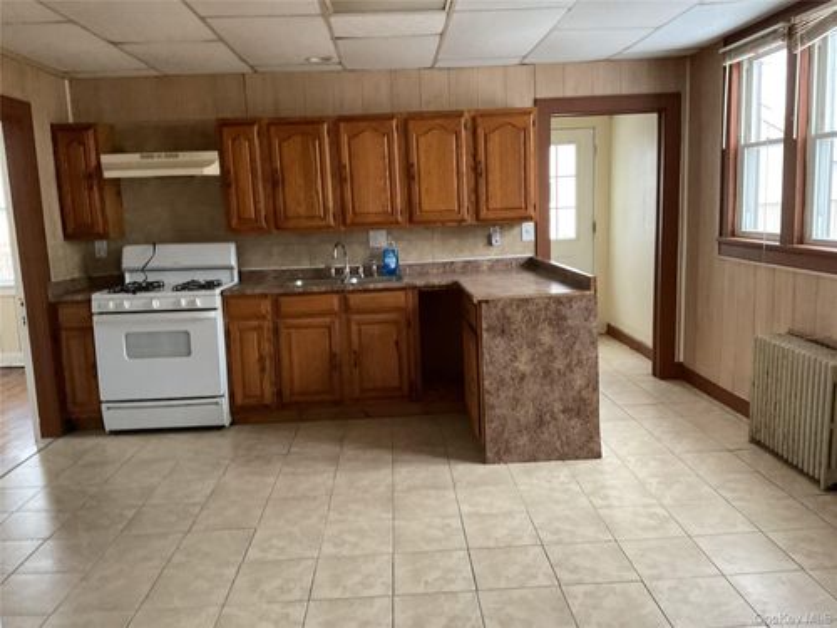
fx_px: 701
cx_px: 418
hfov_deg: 61.7
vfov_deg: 48.2
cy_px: 314
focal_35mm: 29
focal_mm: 3
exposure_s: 1/60
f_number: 1.8
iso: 200
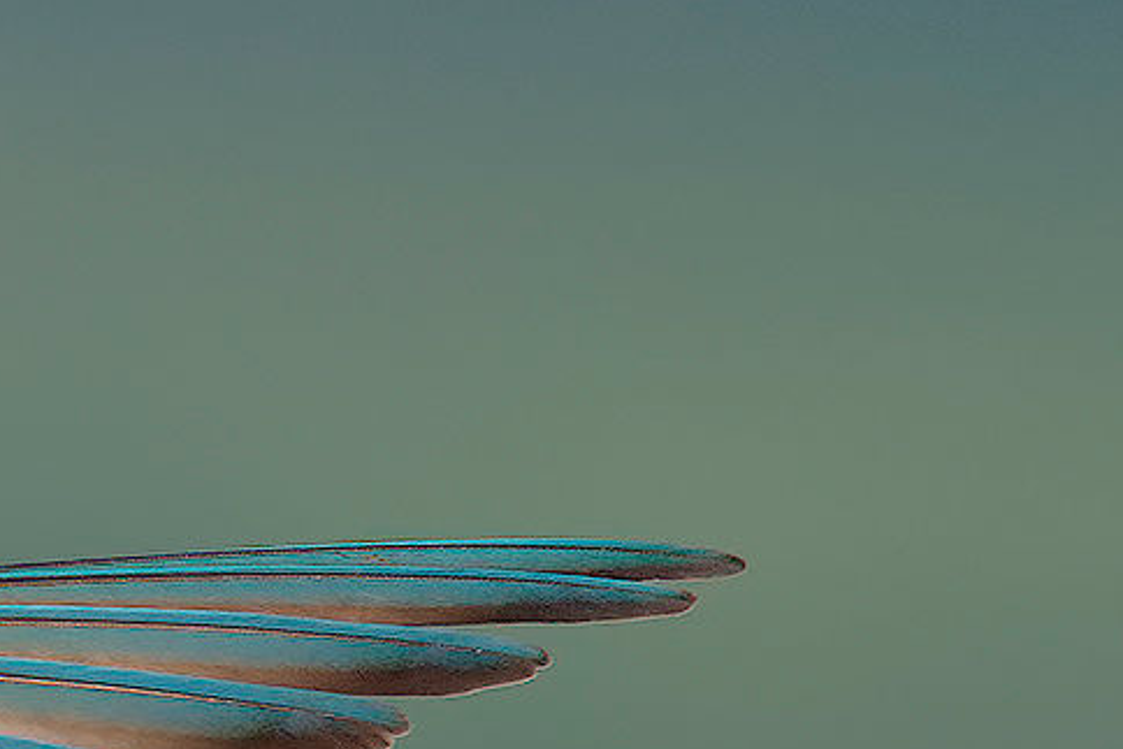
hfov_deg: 0.8
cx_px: -1633
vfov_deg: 0.5
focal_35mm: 2727
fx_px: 85088
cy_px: 1482
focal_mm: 550
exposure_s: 1/2000
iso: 800
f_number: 9
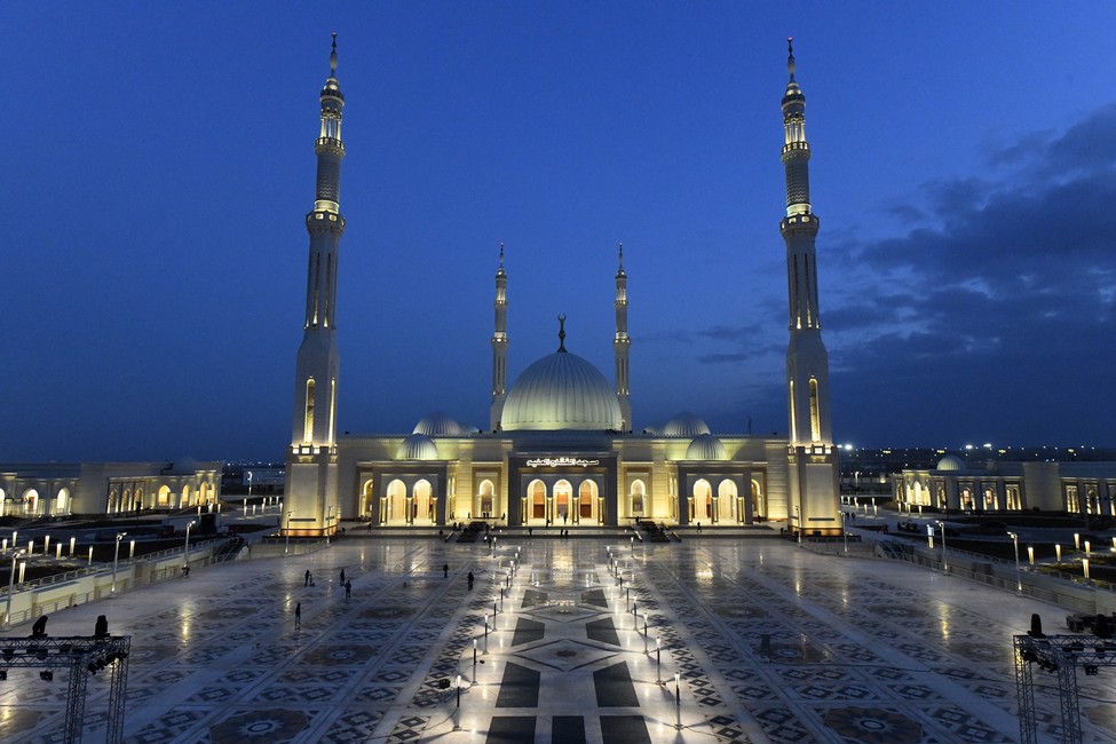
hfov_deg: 78.6
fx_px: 682
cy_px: 372
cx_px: 558
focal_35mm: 22
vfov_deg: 57.2
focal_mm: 22
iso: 10000
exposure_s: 1/80
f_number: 8
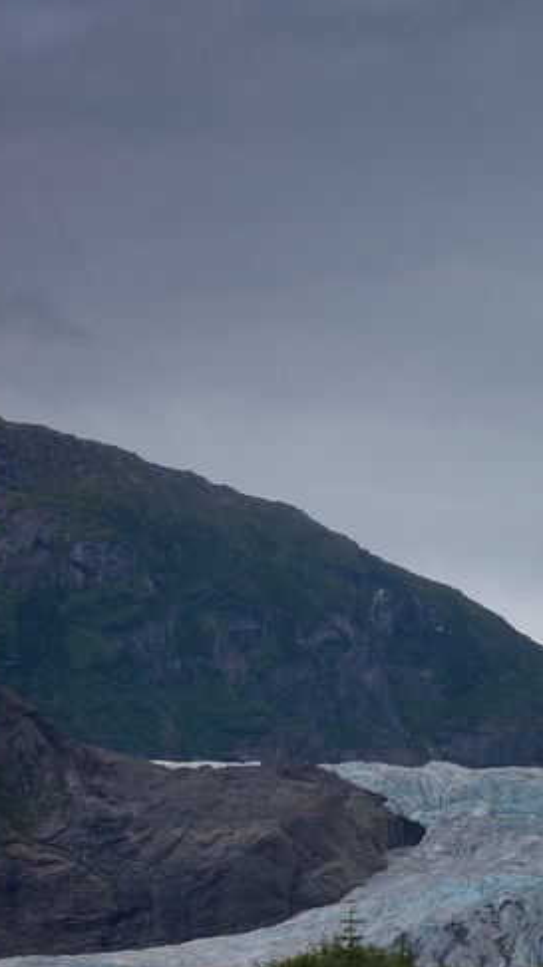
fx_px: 3536
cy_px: 802
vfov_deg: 15.4
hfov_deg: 8.4
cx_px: 1024
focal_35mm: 138
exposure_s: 1/320
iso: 100
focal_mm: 50
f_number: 9
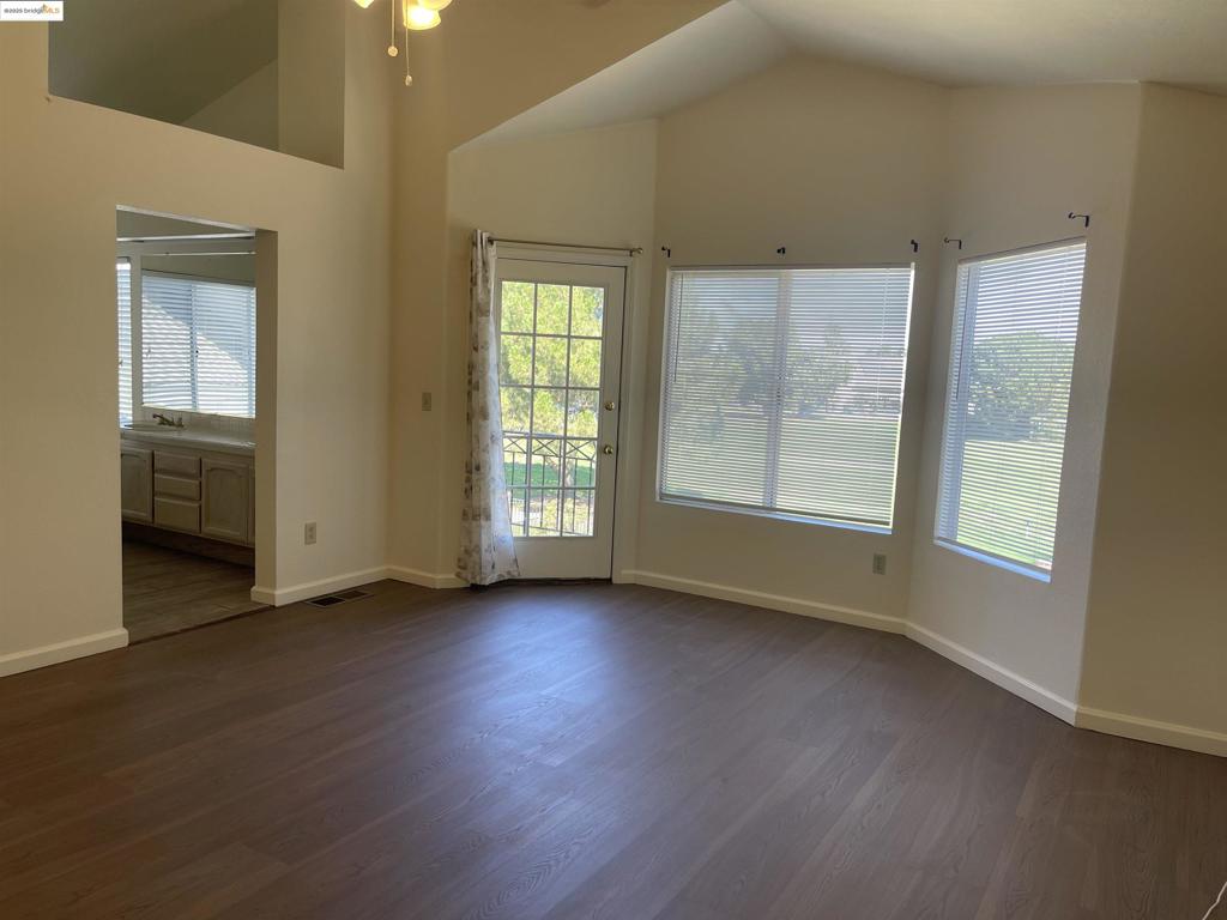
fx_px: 886
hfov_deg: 69.4
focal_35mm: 25
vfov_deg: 54.9
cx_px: 614
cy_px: 460
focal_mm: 5.1
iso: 32
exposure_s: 1/125
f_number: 1.6
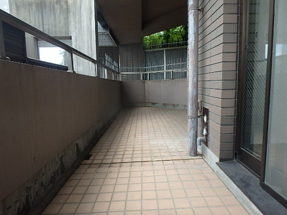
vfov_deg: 63.4
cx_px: 144
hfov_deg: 79.0
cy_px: 108
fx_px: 174
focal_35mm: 21
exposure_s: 1/125
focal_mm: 3.7
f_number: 3.5
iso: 125
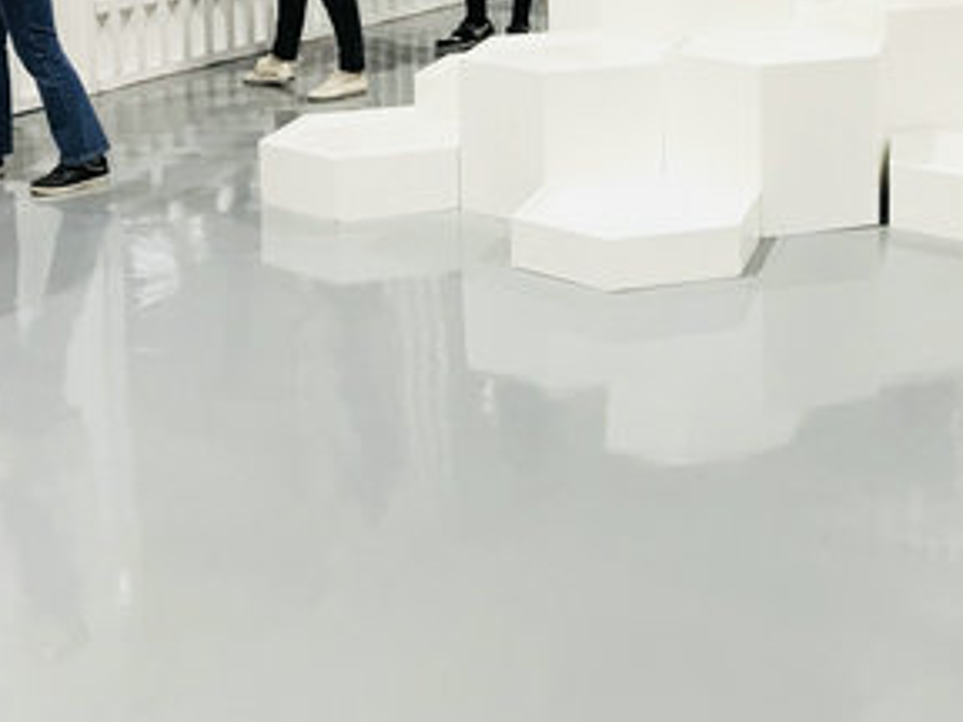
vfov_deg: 20.8
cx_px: 675
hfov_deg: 28.3
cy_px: -32
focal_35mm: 68
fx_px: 1892
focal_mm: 3.99
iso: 25
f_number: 1.8
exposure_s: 1/33
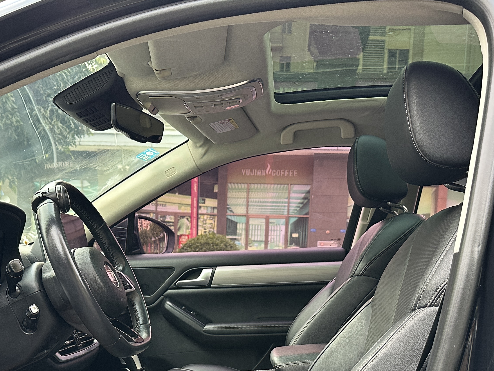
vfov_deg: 32.0
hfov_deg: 43.8
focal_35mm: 43
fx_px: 614
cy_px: 332
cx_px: 227
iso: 250
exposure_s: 1/114
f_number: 1.78
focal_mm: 6.86
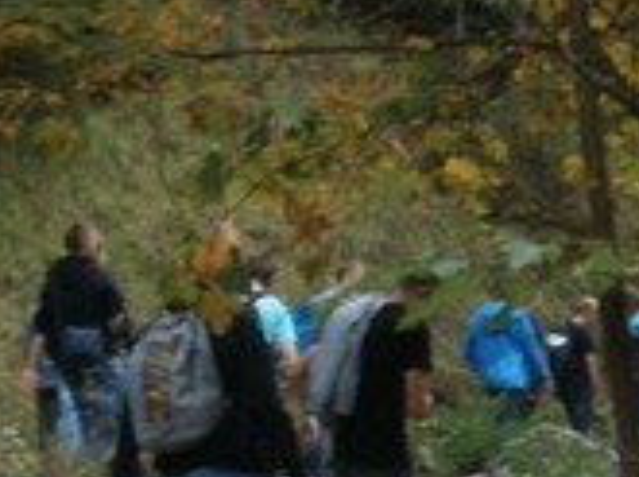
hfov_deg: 13.6
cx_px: 856
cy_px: 357
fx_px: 2579
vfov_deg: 10.5
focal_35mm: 140
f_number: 3.5
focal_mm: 6.3
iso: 100
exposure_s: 1/125
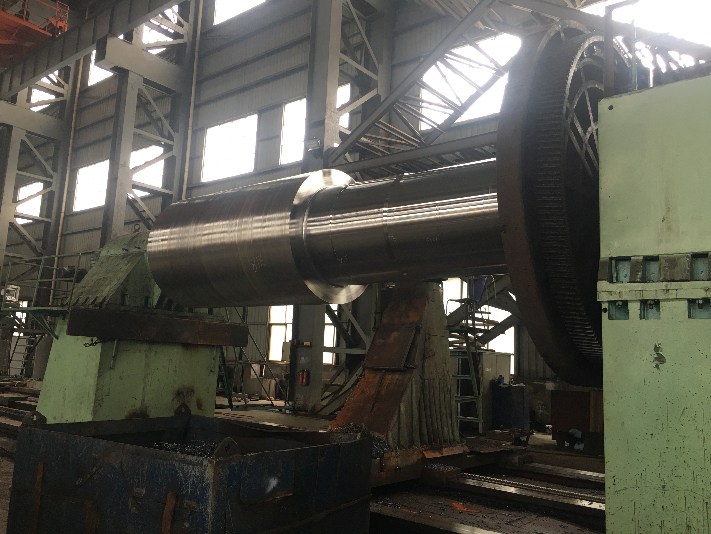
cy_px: 267
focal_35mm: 29
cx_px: 356
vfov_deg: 48.2
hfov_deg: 61.7
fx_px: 596
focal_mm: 4.15
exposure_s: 1/33
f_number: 2.2
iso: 32
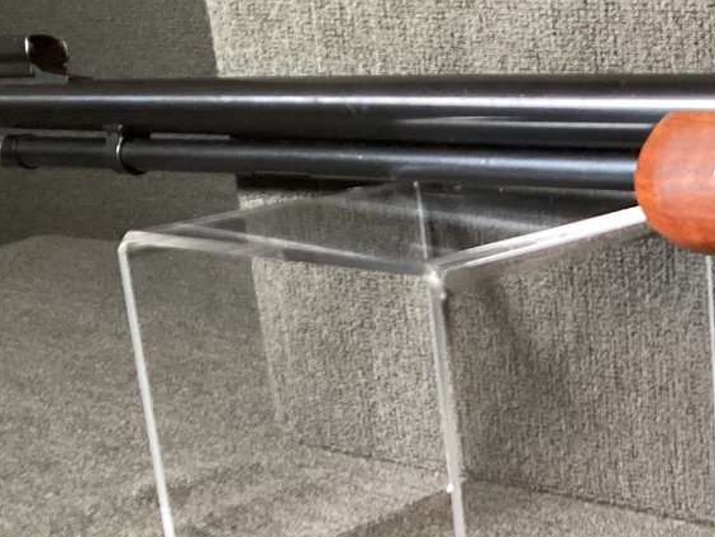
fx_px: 1715
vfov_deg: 17.5
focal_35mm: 83
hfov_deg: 21.9
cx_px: 847
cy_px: 473
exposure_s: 1/60
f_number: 2.4
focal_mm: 3.3
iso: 400
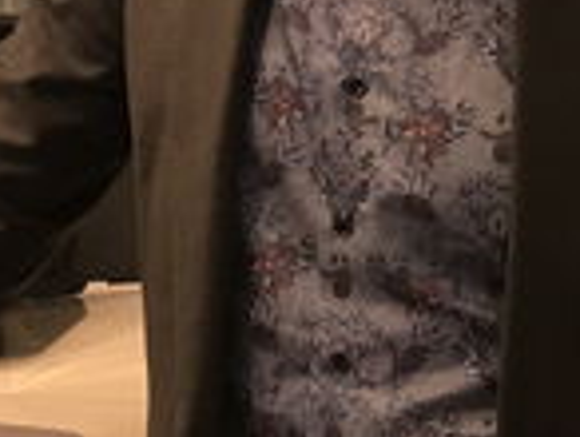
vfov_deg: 13.6
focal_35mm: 108
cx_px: 377
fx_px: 1813
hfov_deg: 18.1
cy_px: 56
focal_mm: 3.99
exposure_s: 1/18
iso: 40
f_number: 1.8
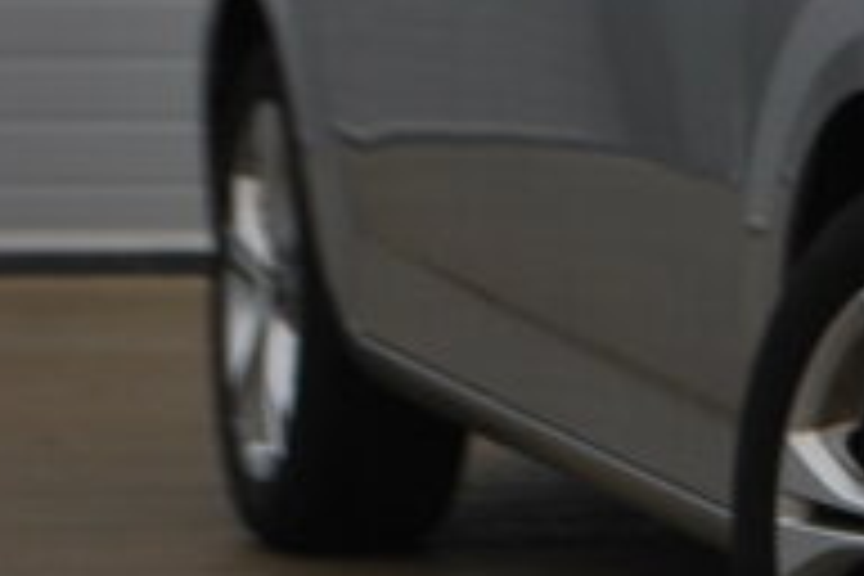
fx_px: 6623
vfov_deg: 5.0
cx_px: 1602
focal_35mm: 276
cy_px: -74
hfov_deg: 7.2
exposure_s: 1/200
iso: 100
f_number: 7.1
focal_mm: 44
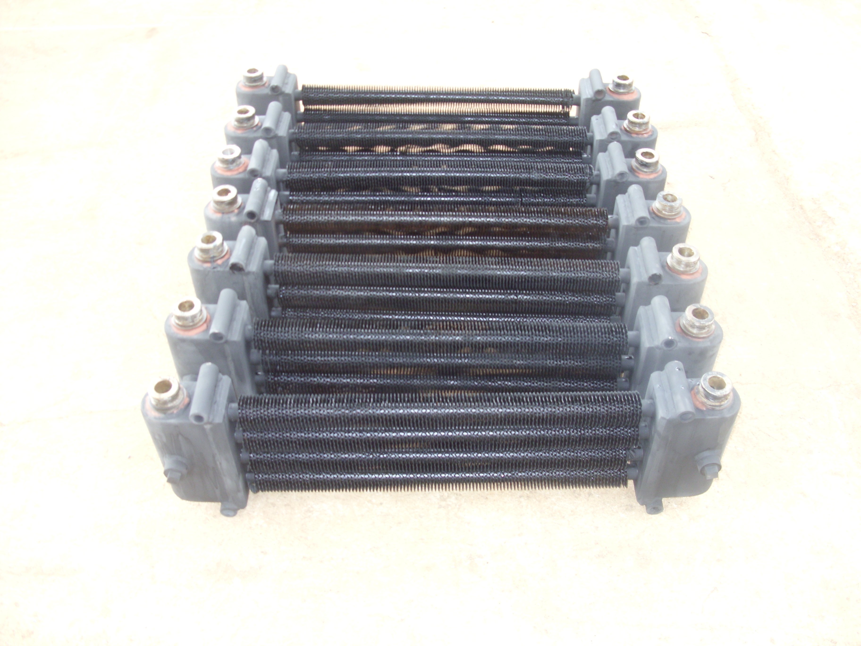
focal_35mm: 38
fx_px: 945
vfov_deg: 37.7
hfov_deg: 49.0
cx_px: 430
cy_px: 323
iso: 100
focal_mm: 6.3
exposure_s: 1/30
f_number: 2.8
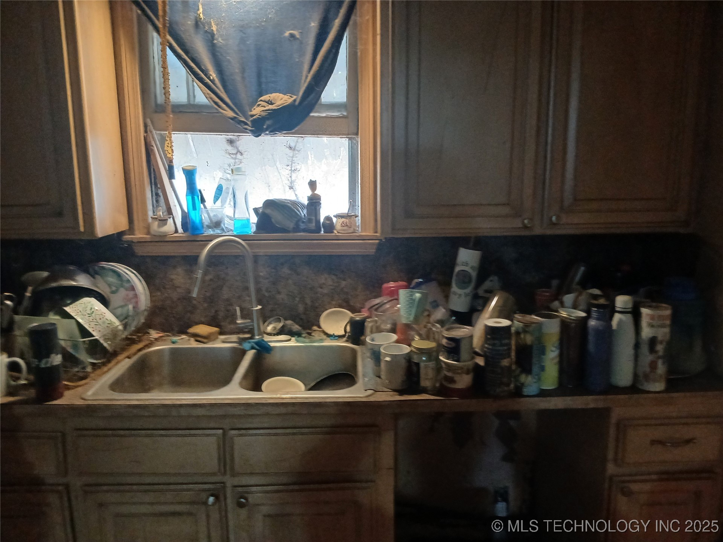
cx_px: 362
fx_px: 543
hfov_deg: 67.3
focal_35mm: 26
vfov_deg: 53.1
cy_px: 271
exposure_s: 1/20
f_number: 1.8
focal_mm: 3.98
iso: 640
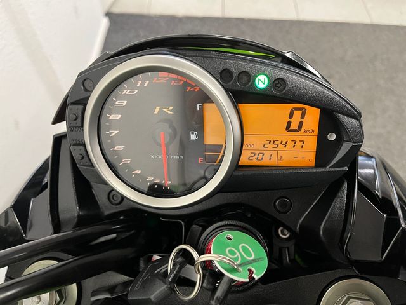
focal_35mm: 26
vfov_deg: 53.1
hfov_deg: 67.3
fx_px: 305
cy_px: 152
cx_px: 203
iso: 320
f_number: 1.6
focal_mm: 5.1
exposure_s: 1/50
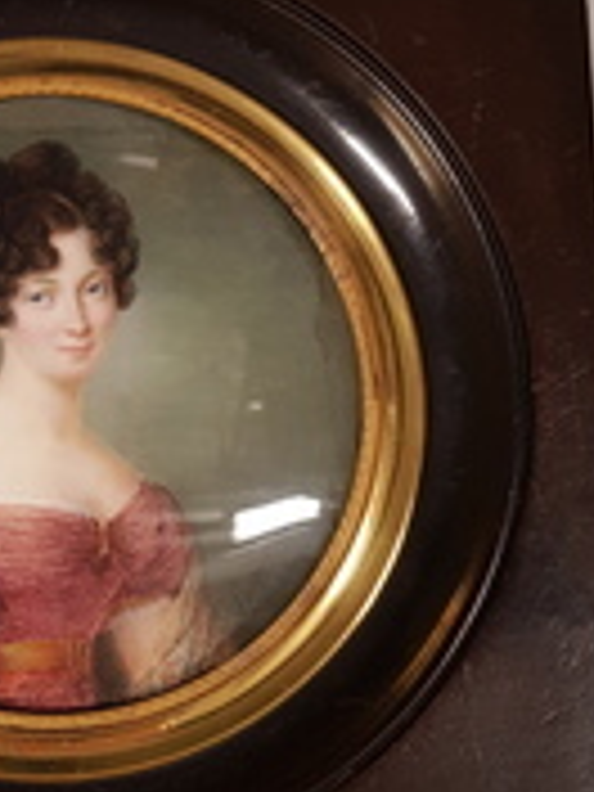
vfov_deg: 32.6
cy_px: 338
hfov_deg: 24.0
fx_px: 1350
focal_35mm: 59
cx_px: 32
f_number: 1.7
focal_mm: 4.2
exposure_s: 1/33
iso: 160
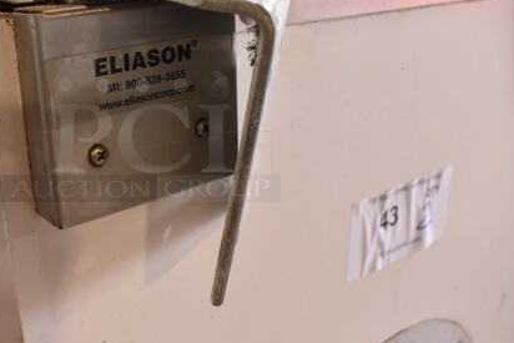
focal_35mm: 40
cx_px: 142
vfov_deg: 33.3
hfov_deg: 47.0
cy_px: 136
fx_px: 571
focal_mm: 18
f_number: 5.6
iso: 800
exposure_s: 1/60
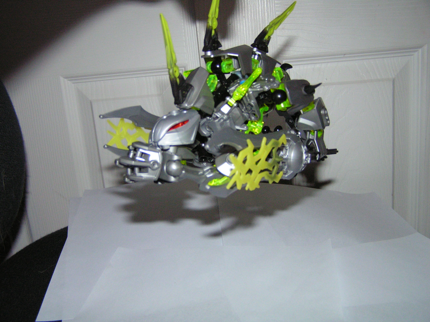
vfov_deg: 37.7
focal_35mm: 38
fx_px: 472
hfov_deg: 49.0
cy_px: 161
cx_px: 215
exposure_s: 1/200
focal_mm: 6.3
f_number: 2.8
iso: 200
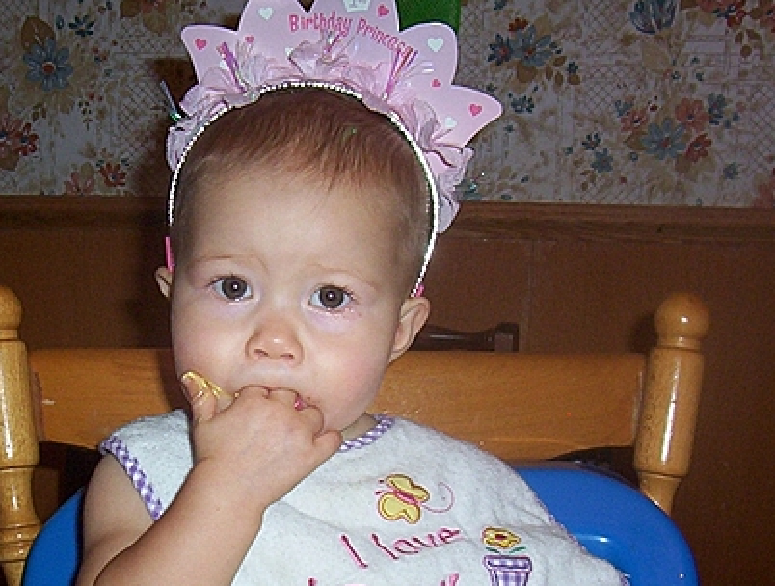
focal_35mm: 68
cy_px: 440
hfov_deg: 28.4
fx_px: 1527
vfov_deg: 21.5
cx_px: 312
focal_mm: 5.77
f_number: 2.73
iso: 140
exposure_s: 1/60
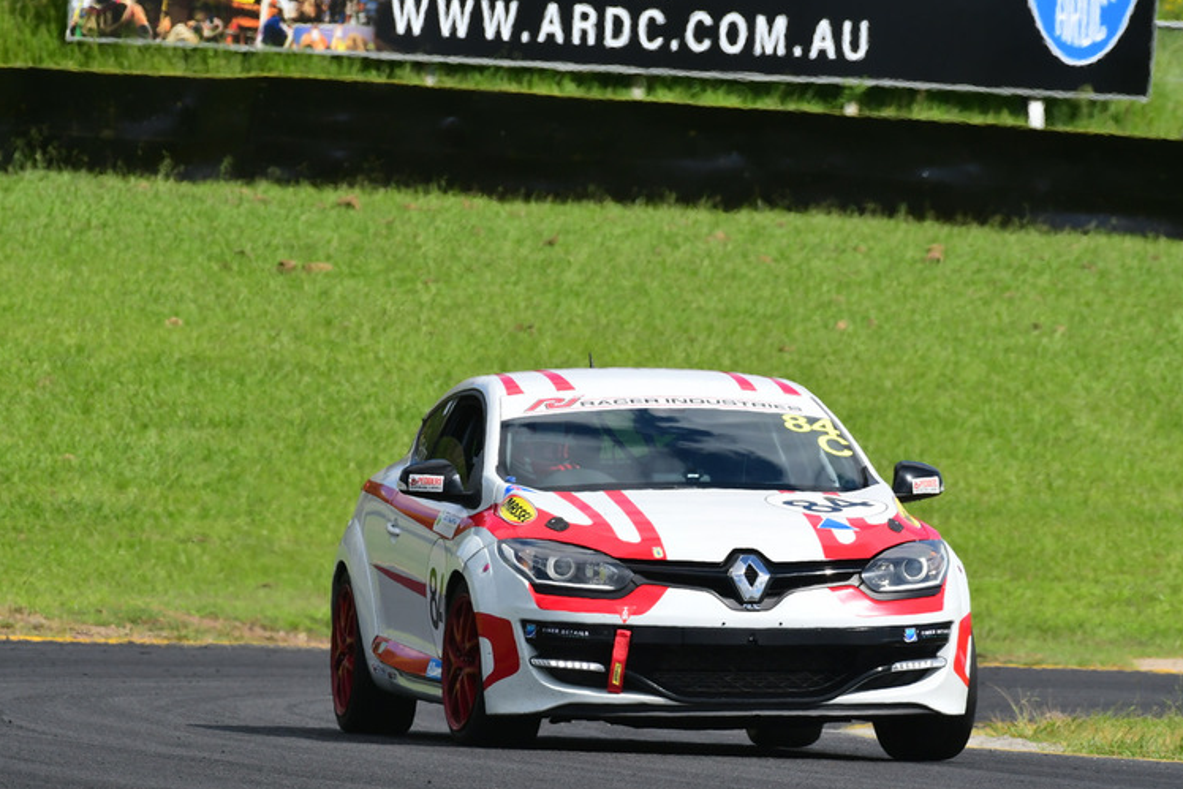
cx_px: 612
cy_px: 413
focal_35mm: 610
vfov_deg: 2.3
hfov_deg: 3.4
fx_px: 20048
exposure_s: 1/640
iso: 400
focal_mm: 380
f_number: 11
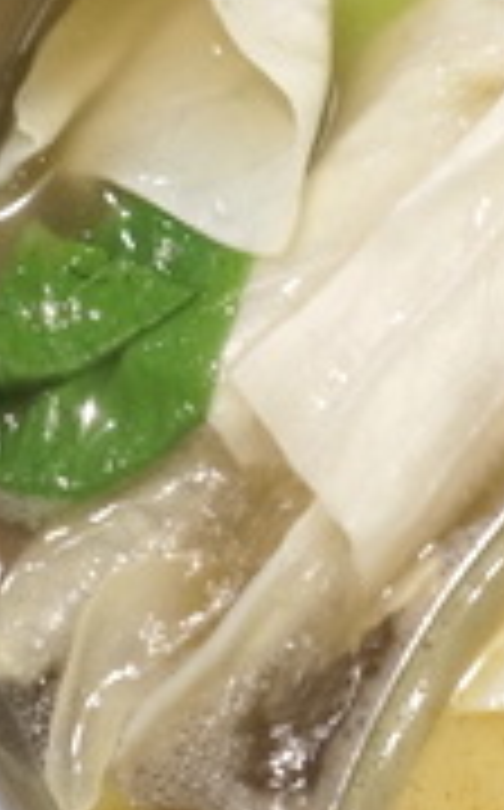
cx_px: 360
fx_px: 1918
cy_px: 200
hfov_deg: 14.9
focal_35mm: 87
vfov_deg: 23.6
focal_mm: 16
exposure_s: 1/50
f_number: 3.5
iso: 1600
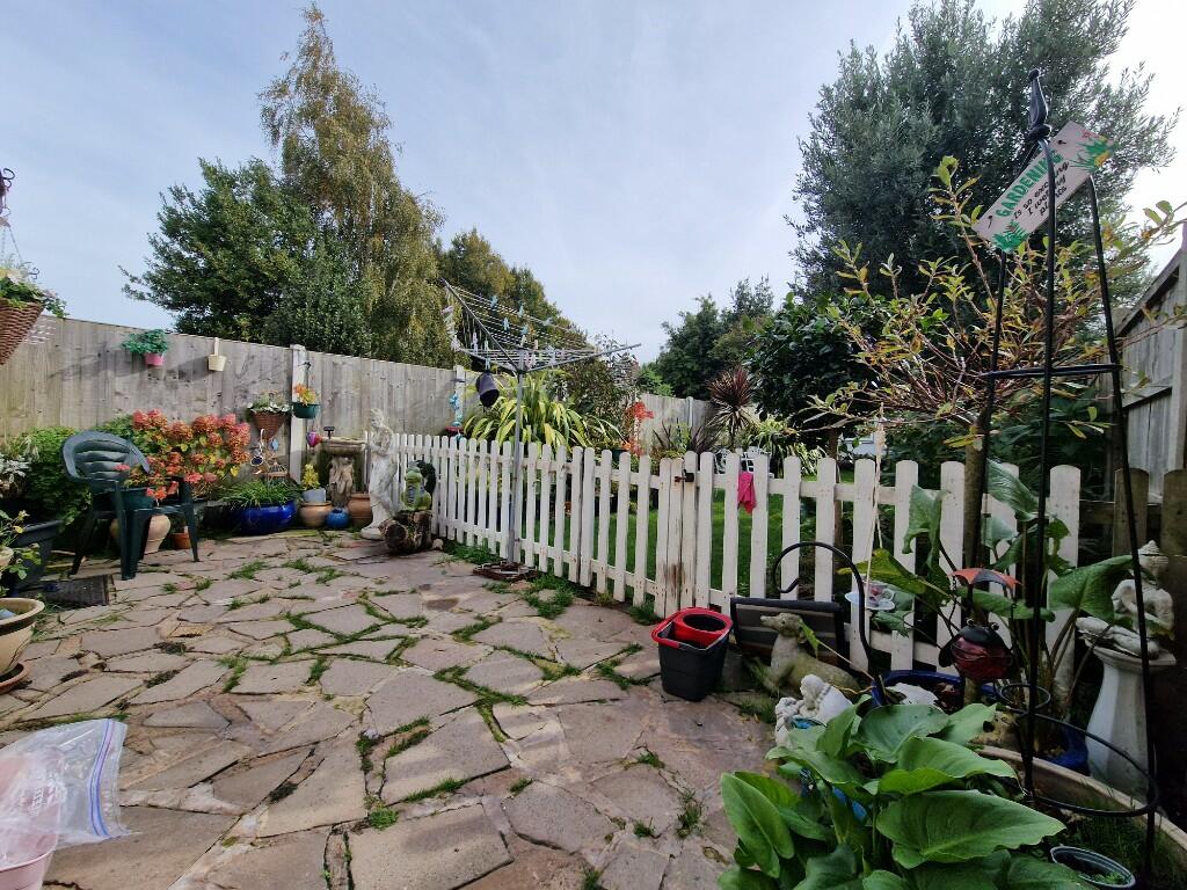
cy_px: 445
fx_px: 446
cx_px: 594
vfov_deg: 89.9
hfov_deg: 106.2
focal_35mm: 13
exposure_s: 1/1612
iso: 50
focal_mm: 2.2
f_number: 2.2
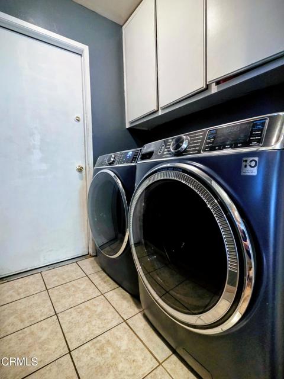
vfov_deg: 106.2
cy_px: 190
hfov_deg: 89.9
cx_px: 142
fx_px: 142
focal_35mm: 13
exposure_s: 1/60
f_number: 2.2
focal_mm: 2.2
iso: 800
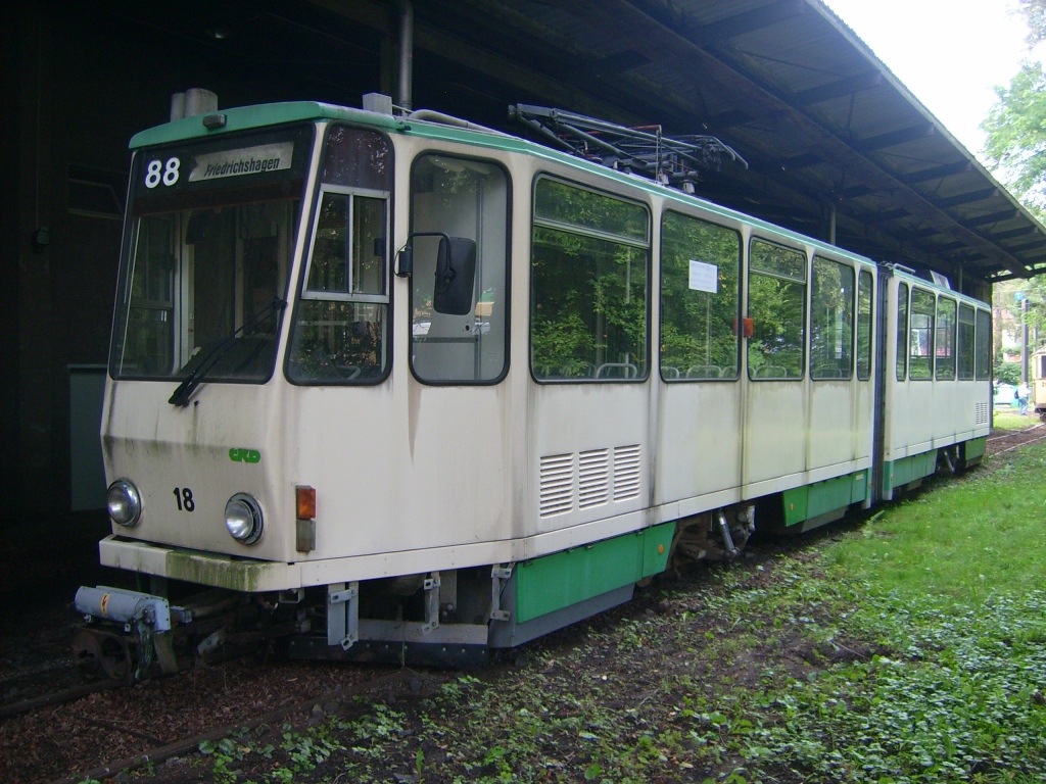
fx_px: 1058
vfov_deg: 40.7
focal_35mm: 35
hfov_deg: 52.6
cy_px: 392
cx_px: 523
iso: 50
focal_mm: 5.95
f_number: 2.8
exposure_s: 1/54
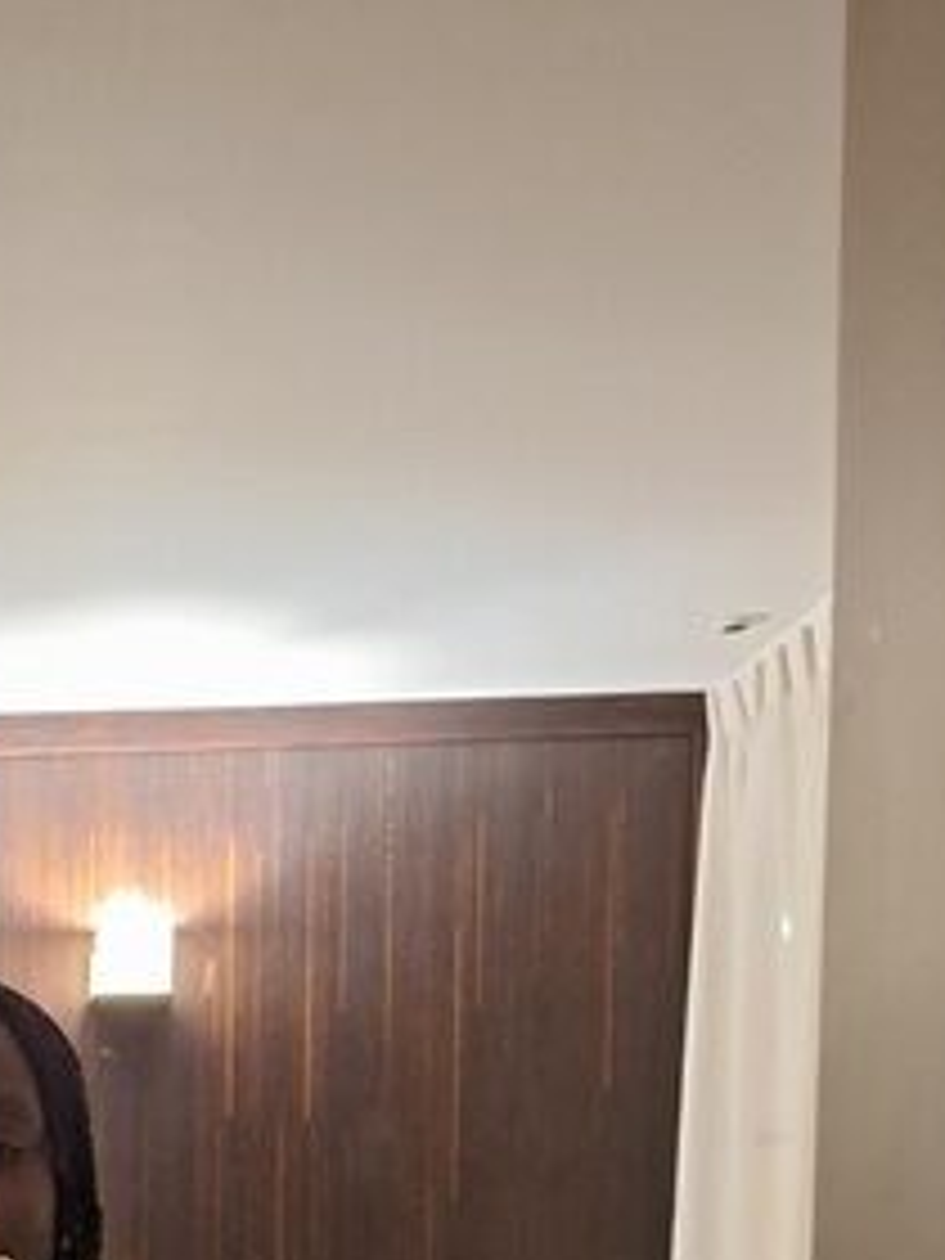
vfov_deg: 26.6
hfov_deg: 21.8
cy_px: 1580
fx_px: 2293
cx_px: -140
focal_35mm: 63
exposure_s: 1/17
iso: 1250
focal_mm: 5.54
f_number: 1.8
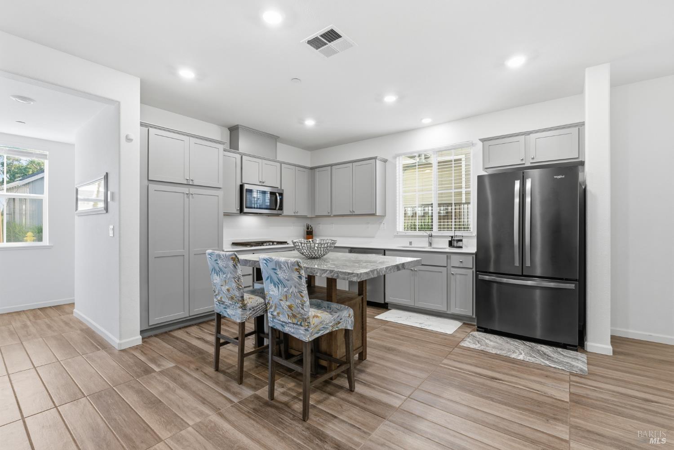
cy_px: 225
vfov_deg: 72.1
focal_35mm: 16
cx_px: 337
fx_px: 309
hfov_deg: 94.9
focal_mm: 16.5
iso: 100
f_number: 11
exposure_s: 1/13
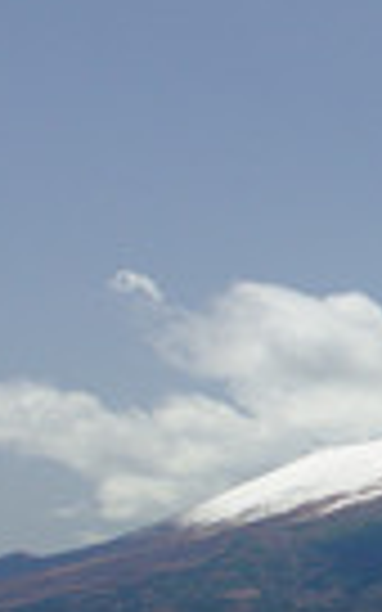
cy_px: 374
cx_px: 908
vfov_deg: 14.5
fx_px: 2399
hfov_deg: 8.4
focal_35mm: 144
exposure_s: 1/800
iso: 200
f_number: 4
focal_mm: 20
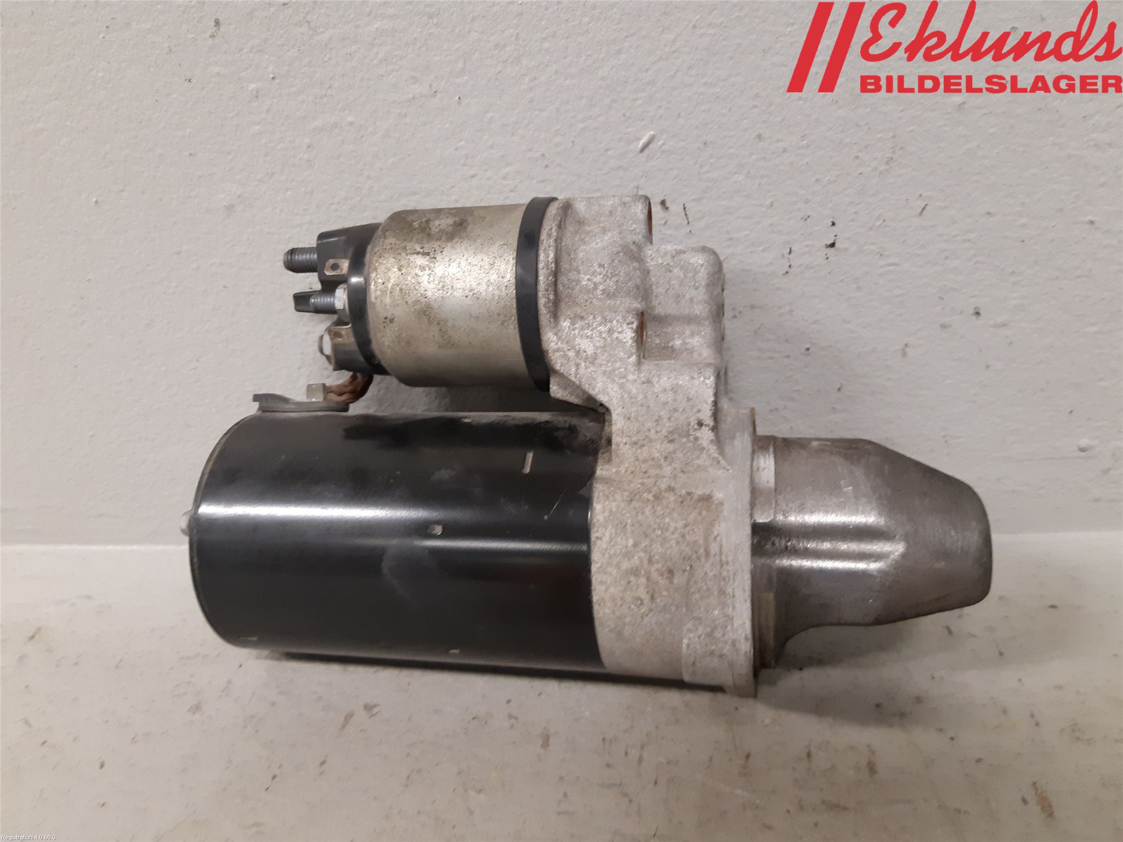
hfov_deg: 67.3
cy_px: 421
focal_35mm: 26
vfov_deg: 53.1
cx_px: 562
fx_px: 843
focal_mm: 3.93
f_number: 1.7
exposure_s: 1/50
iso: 250
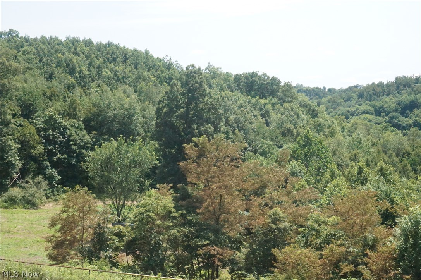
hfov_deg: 41.1
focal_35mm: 48
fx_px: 561
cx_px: 210
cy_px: 140
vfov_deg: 28.0
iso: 8000
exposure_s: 1/3200
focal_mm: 32
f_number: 14
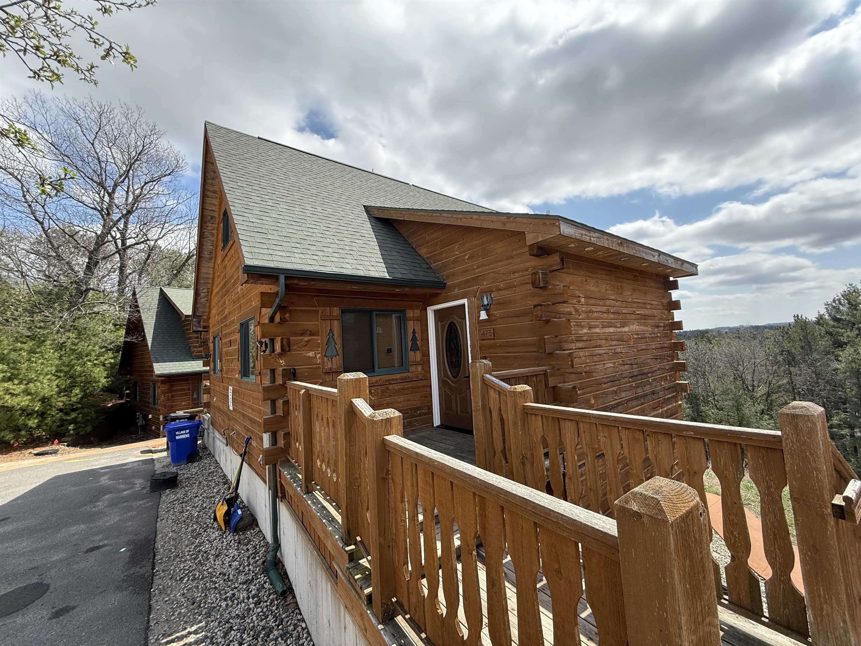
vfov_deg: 85.7
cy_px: 323
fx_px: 348
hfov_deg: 102.1
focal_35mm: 14
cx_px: 430
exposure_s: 1/799
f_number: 2.2
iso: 64
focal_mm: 2.22
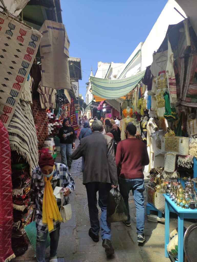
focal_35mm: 25
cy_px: 131
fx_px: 190
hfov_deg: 54.9
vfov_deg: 69.4
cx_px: 98
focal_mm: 5.43
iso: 100
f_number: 1.89
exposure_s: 1/878
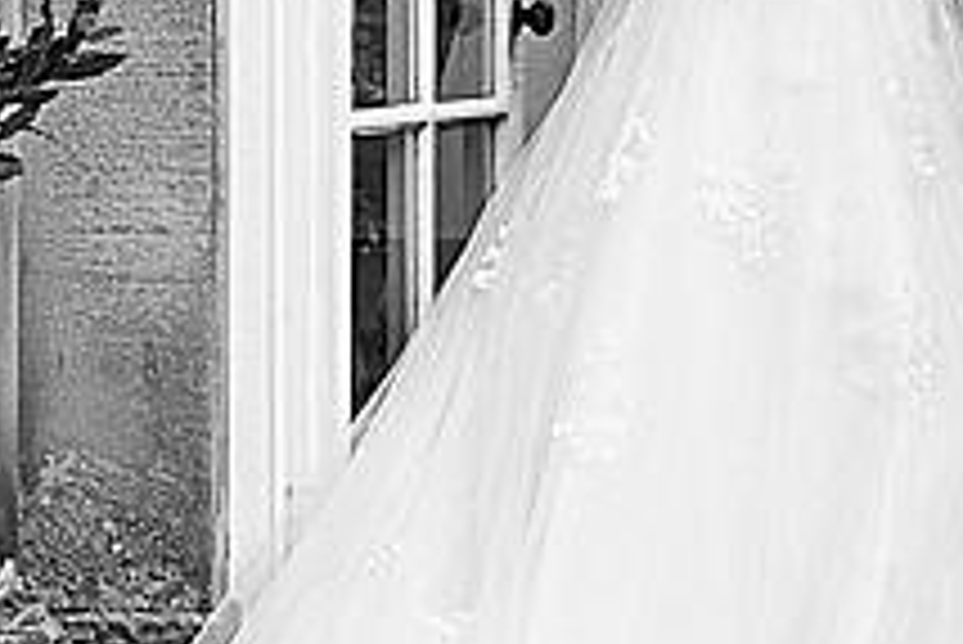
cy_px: -365
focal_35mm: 350
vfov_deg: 3.9
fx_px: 9369
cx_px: 855
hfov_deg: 5.9
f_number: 2.8
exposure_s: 1/500
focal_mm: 50
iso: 320
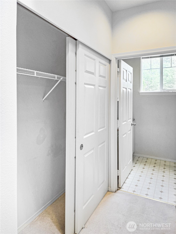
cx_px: 88
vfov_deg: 73.9
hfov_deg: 58.9
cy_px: 117
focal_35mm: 23
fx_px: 156
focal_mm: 5.4
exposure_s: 1/120
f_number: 1.8
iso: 80
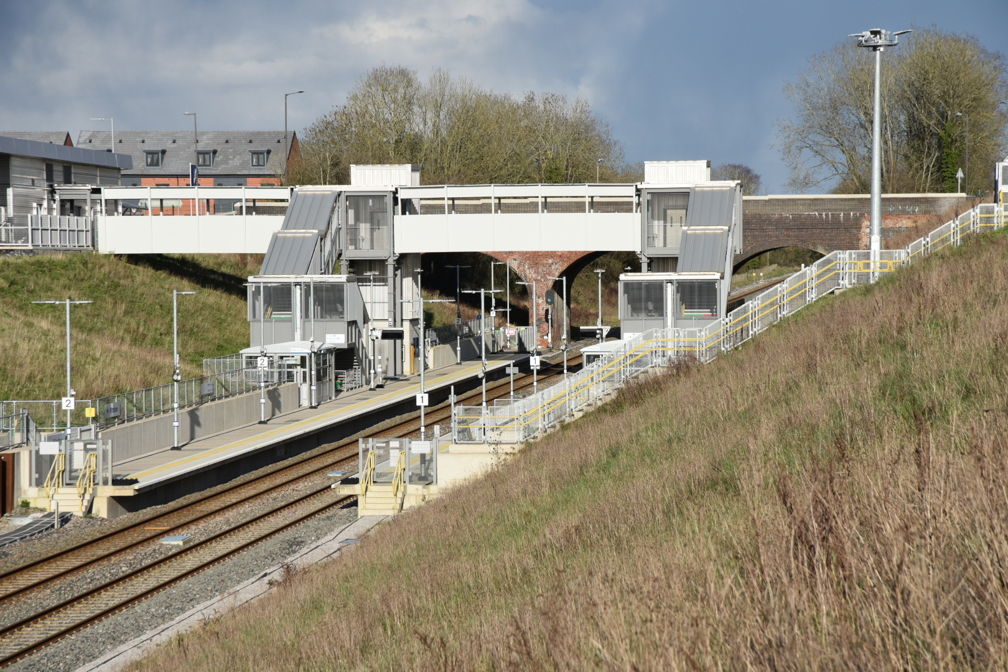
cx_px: 504
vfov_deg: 11.4
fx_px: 3360
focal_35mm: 120
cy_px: 336
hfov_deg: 17.1
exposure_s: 1/400
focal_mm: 120
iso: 200
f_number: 10
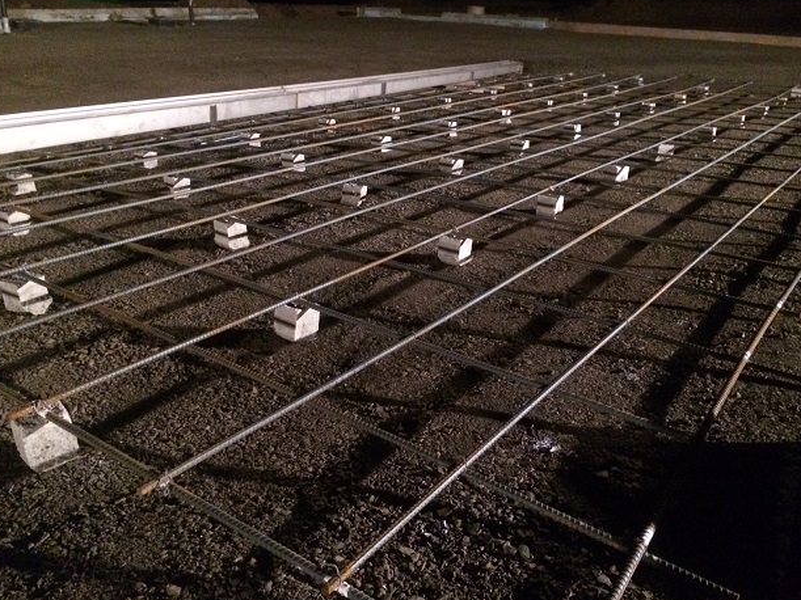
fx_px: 717
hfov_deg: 58.4
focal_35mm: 31
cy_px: 291
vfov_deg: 45.4
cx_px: 411
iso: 800
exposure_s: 1/15
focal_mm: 4.15
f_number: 2.2
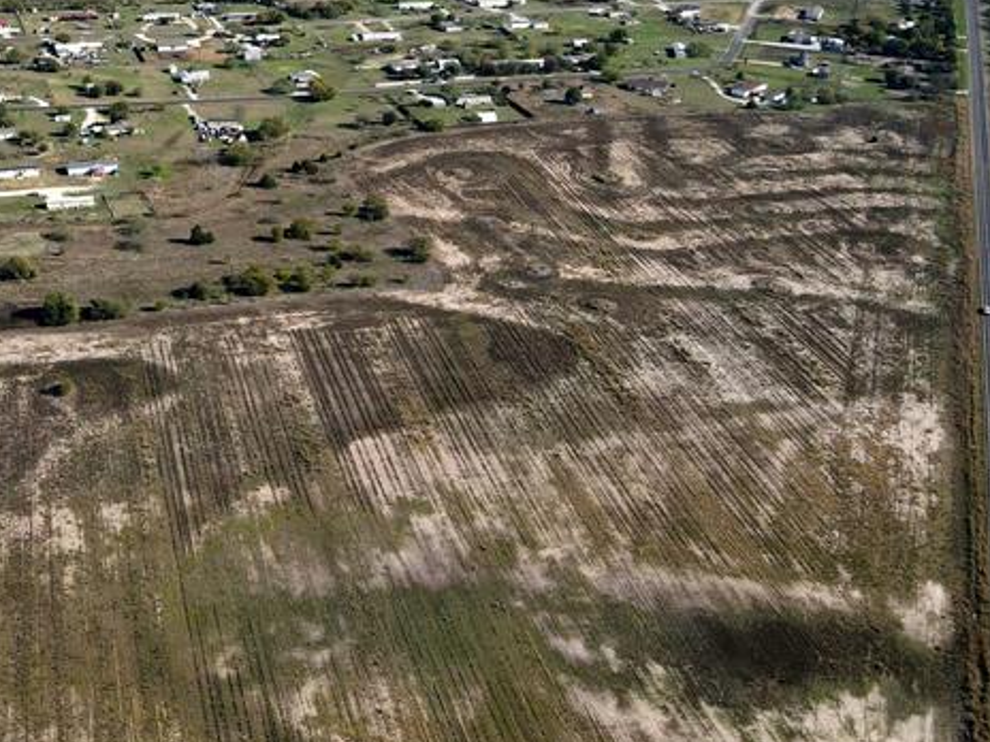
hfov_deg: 35.6
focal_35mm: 53
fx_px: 1516
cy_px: -15
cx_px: 290
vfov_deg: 26.0
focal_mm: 4.5
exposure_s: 1/667
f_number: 2.8
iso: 100
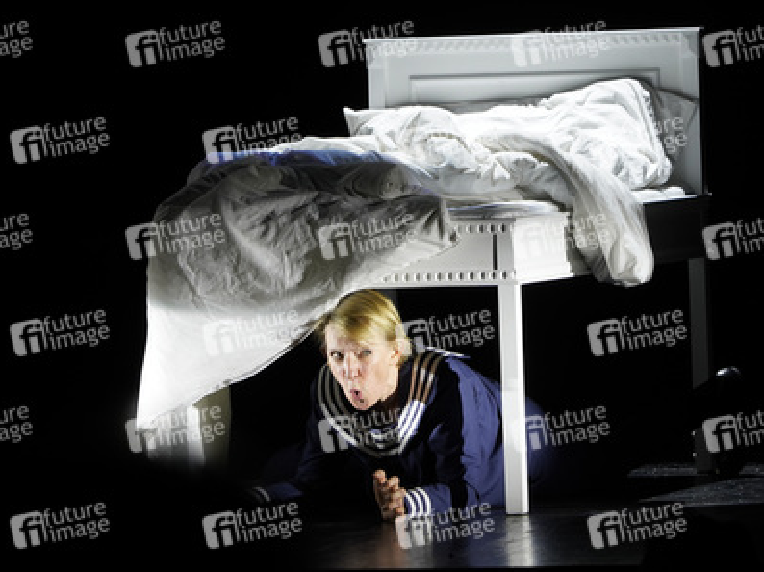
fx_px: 7806
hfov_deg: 5.6
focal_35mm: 354
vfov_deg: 4.2
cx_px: 394
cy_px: 285
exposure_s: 1/400
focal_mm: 324
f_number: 7.1
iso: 1600
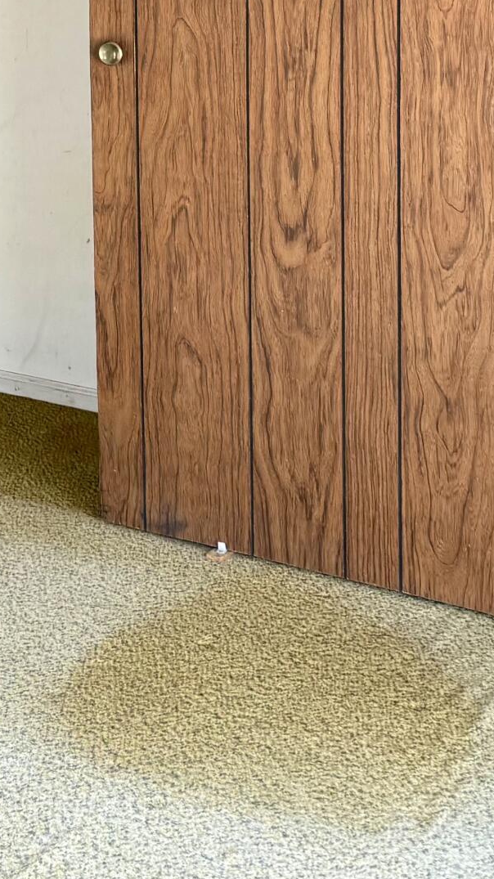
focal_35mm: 73
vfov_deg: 27.1
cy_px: -29
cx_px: -420
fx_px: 1701
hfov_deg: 14.4
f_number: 1.78
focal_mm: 6.76
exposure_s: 1/121
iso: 100
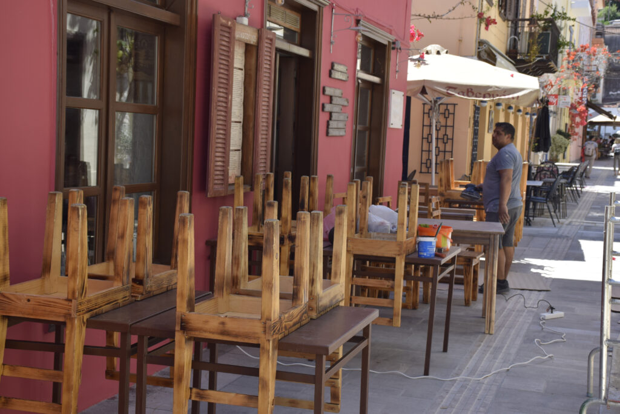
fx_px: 982
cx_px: 310
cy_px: 207
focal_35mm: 57
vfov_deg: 23.8
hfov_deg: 35.0
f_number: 9
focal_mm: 38
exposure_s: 1/320
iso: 200
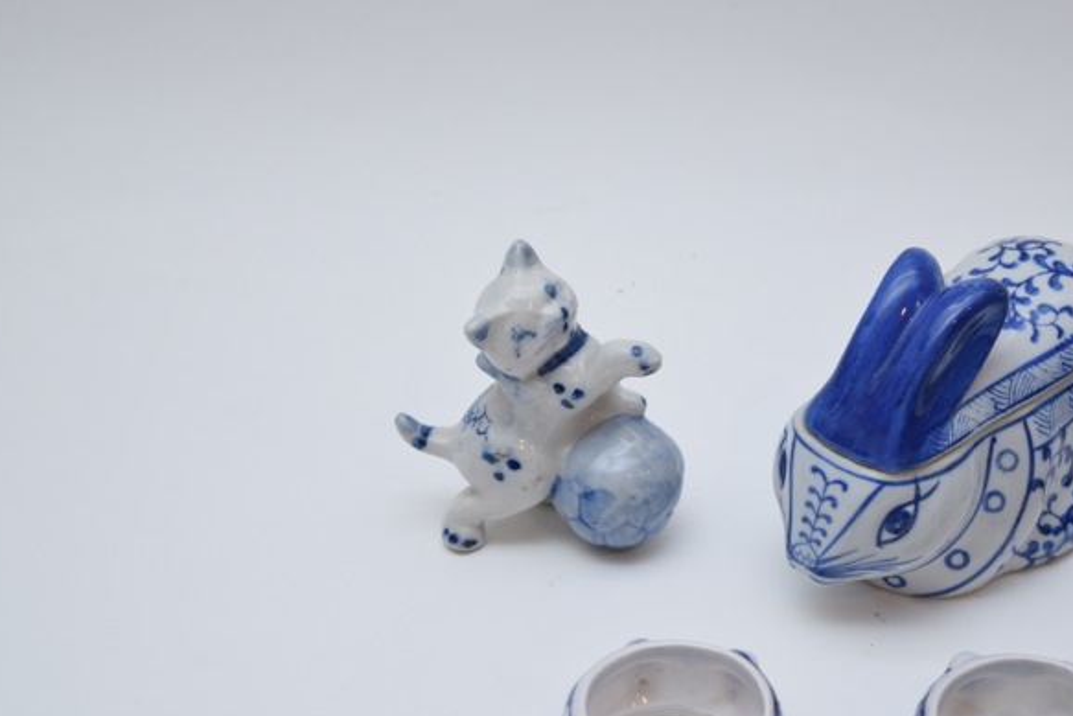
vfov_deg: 15.1
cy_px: 362
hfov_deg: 22.5
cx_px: 561
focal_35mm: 91
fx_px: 2699
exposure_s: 1/125
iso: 800
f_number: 5.6
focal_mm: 55
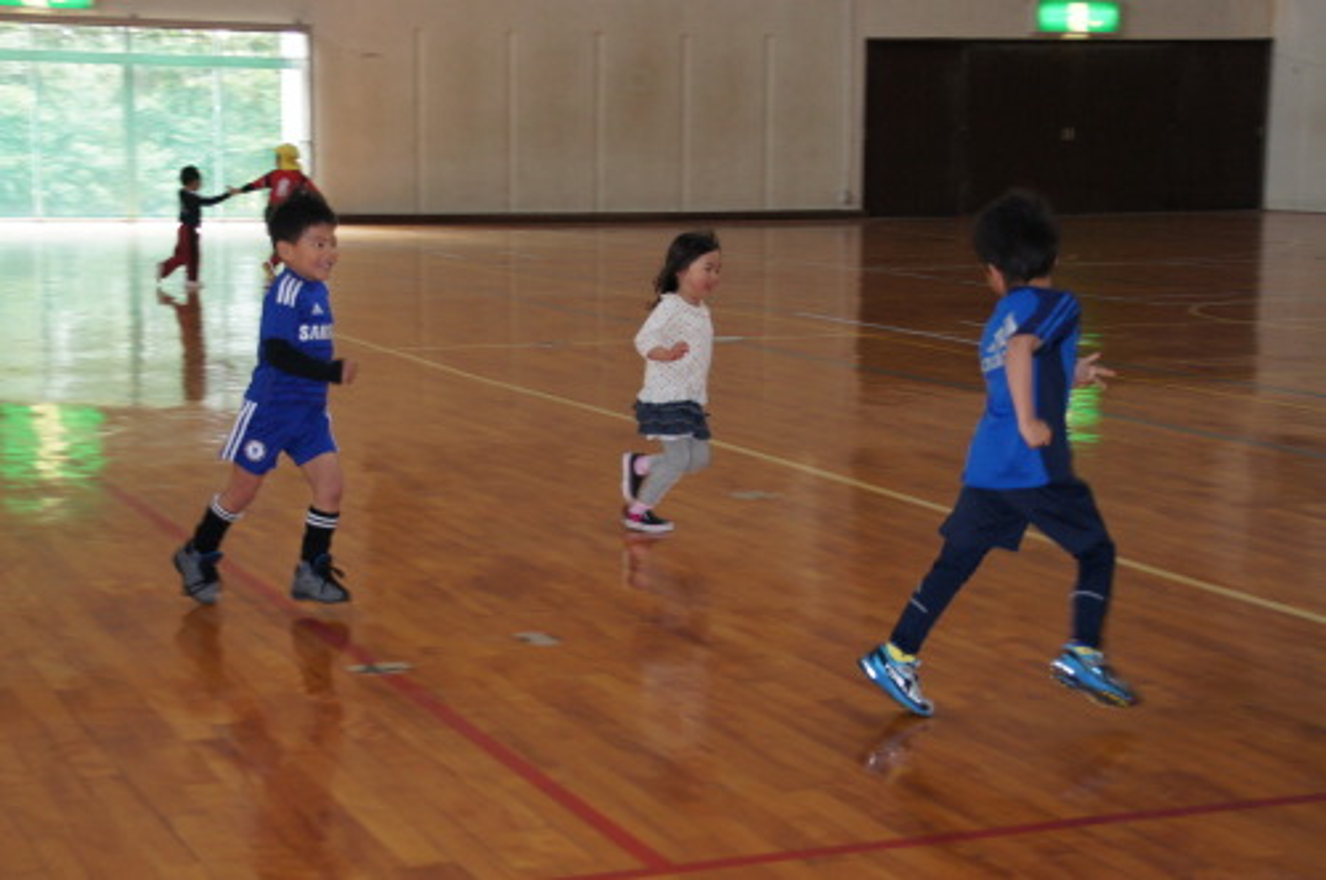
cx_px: 663
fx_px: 2483
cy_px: 440
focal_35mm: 68
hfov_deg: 29.9
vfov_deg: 20.1
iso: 500
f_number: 5
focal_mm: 45
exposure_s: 1/100
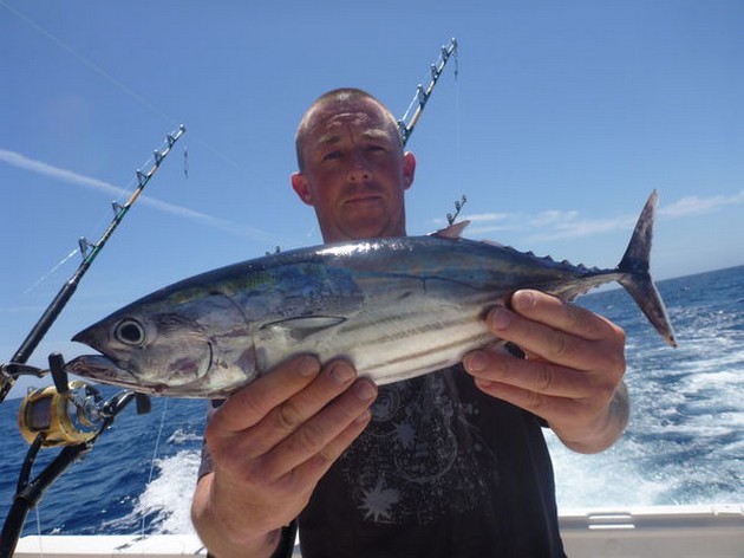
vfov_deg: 49.7
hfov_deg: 63.5
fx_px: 602
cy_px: 279
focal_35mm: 28
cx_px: 372
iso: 100
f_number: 10
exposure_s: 1/160
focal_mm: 4.9
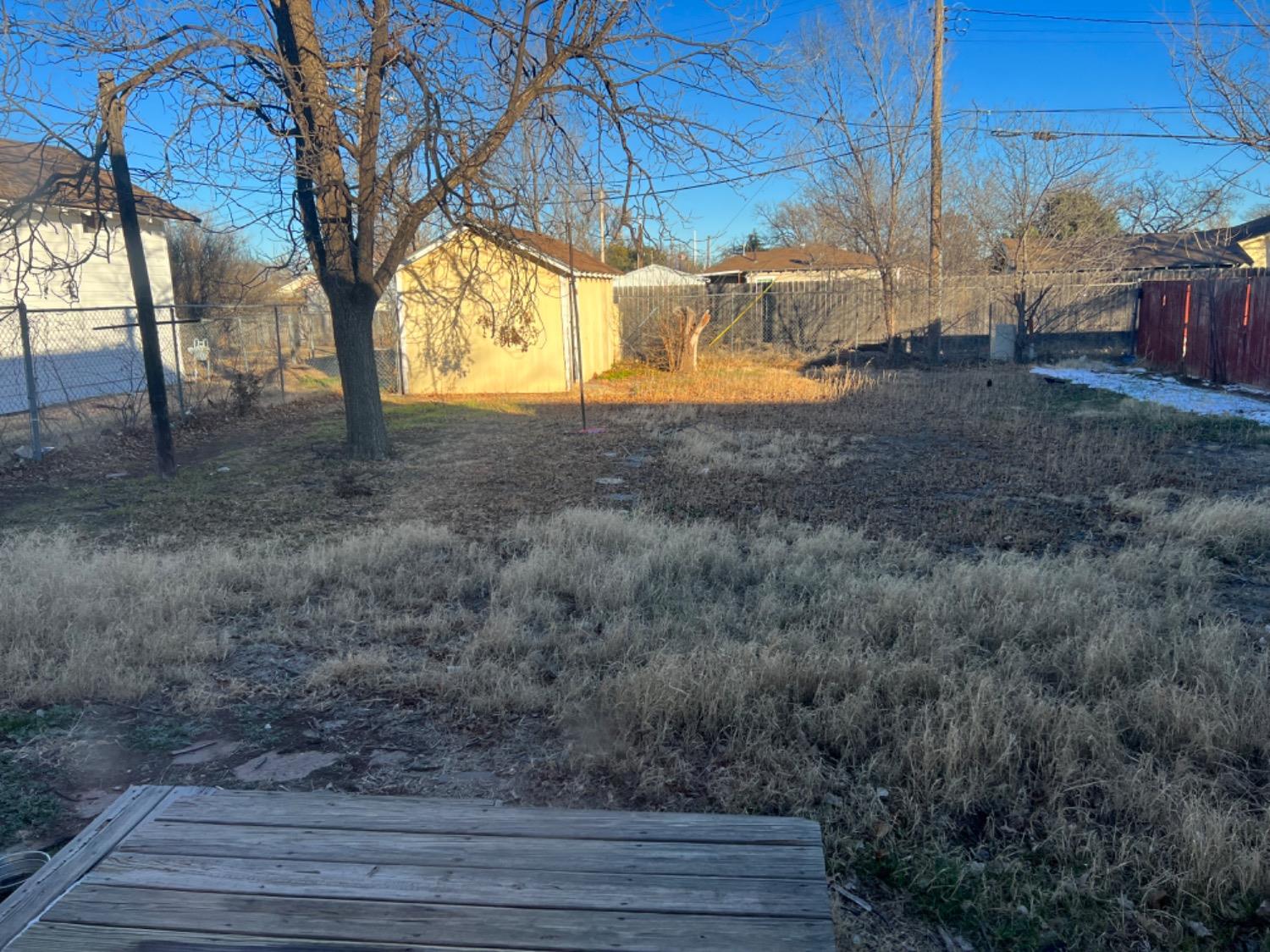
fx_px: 954
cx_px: 635
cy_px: 476
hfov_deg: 67.3
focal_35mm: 26
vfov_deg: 53.1
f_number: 1.5
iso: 50
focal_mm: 5.7
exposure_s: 1/1159
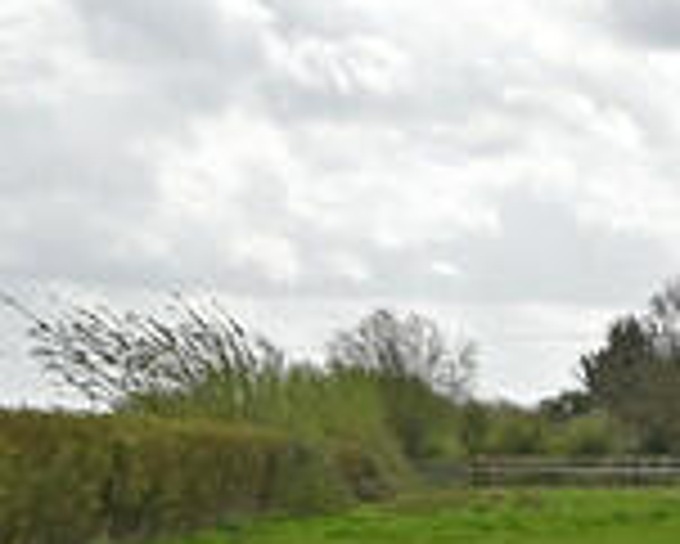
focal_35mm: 153
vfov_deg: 10.0
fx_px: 3081
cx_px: 1297
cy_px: 546
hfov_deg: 11.5
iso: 400
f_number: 11
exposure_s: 1/500
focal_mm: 24
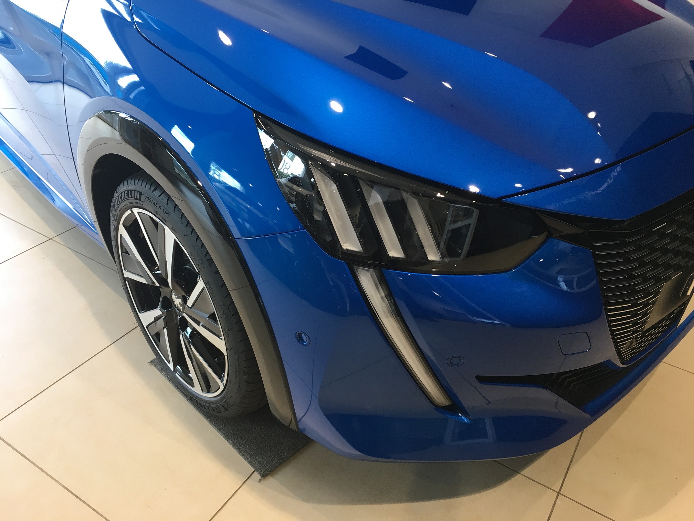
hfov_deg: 61.7
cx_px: 347
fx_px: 581
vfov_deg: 48.2
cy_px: 260
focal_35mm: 29
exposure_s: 1/30
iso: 25
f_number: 2.2
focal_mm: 4.15
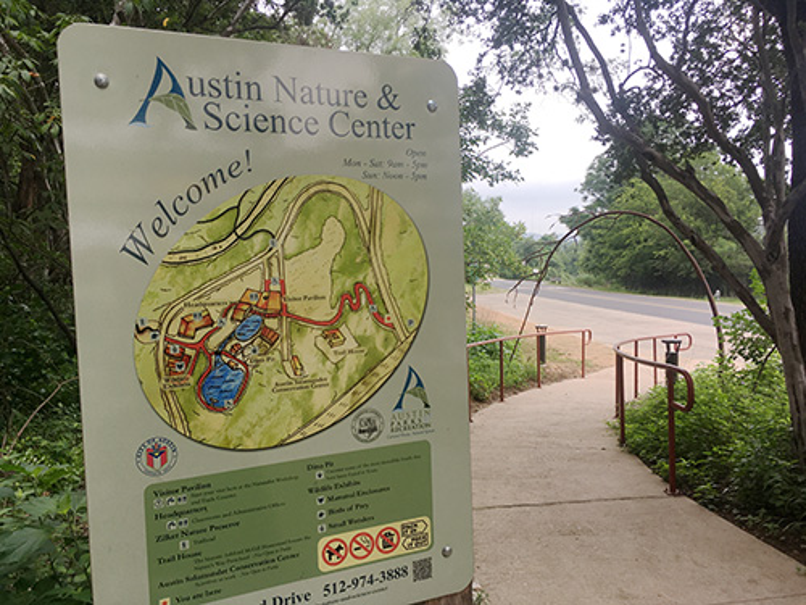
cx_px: 403
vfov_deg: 48.2
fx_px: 675
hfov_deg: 61.7
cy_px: 302
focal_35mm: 29
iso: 25
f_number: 2.2
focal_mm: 4.15
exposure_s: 1/279
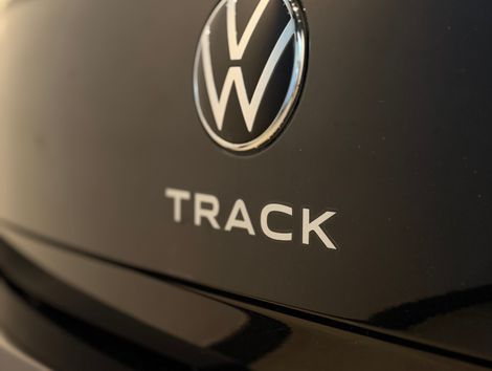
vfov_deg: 30.3
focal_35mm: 48
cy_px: 186
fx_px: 683
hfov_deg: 39.6
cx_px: 246
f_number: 1.78
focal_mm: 6.76
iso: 250
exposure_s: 1/40
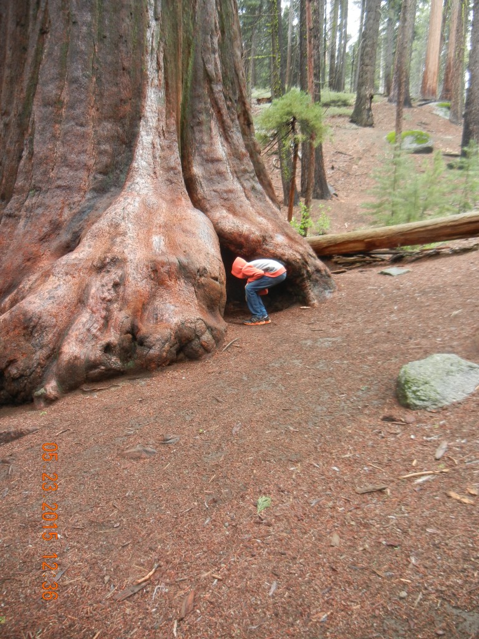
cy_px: 320
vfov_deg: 60.0
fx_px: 554
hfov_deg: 46.8
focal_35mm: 30
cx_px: 240
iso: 160
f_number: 3.5
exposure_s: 1/74.3
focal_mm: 5.4
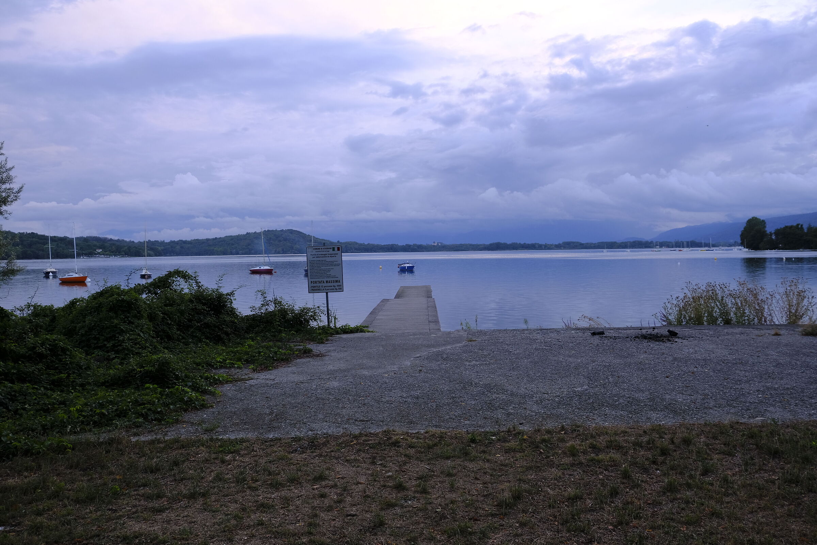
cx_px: 408
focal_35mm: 27
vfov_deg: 47.9
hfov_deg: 67.4
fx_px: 613
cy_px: 272
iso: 320
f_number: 3.6
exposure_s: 1/105
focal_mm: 18
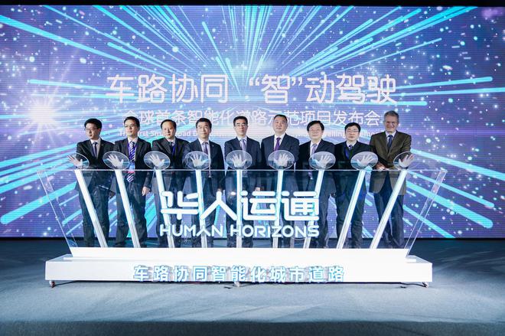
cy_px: 168
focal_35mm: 29
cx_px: 252
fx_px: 406
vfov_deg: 44.9
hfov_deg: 63.7
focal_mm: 29
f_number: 2.8
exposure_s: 1/60
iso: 200
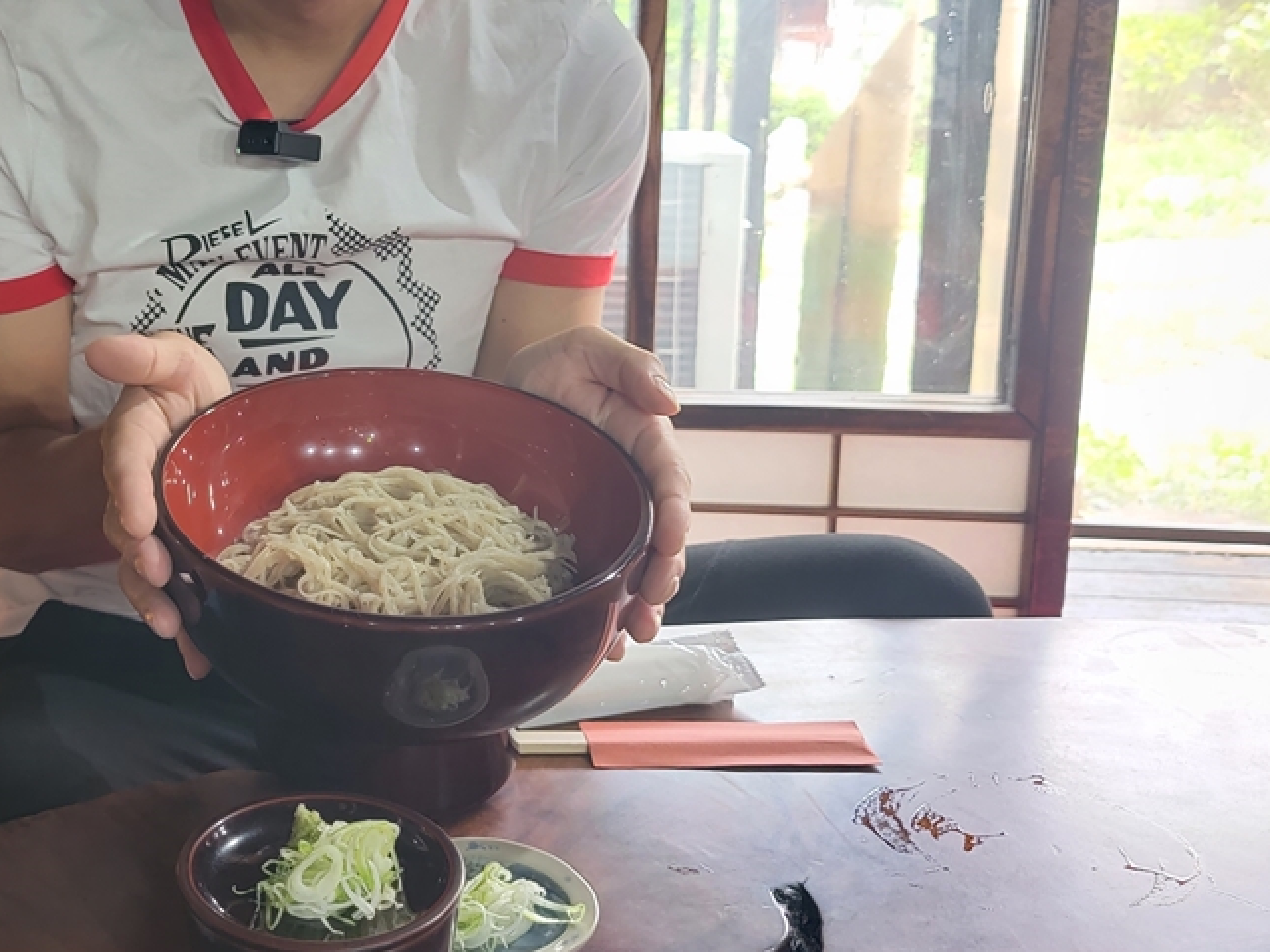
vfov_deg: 31.7
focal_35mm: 45
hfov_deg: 40.5
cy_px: 270
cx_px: 268
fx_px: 1651
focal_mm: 6.7
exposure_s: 1/50
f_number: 1.8
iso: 320
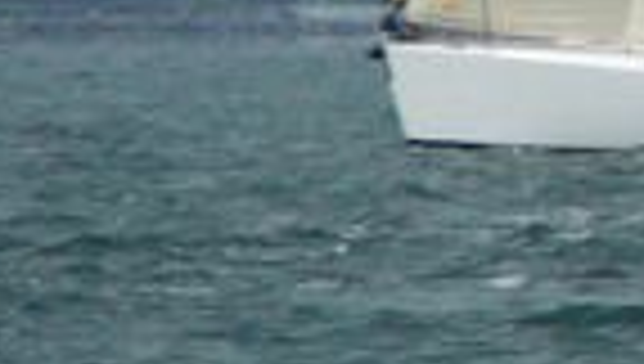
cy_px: -490
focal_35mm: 2625
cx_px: 1486
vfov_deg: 0.5
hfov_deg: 0.8
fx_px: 44901
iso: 100
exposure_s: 1/640
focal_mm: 72
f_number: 4
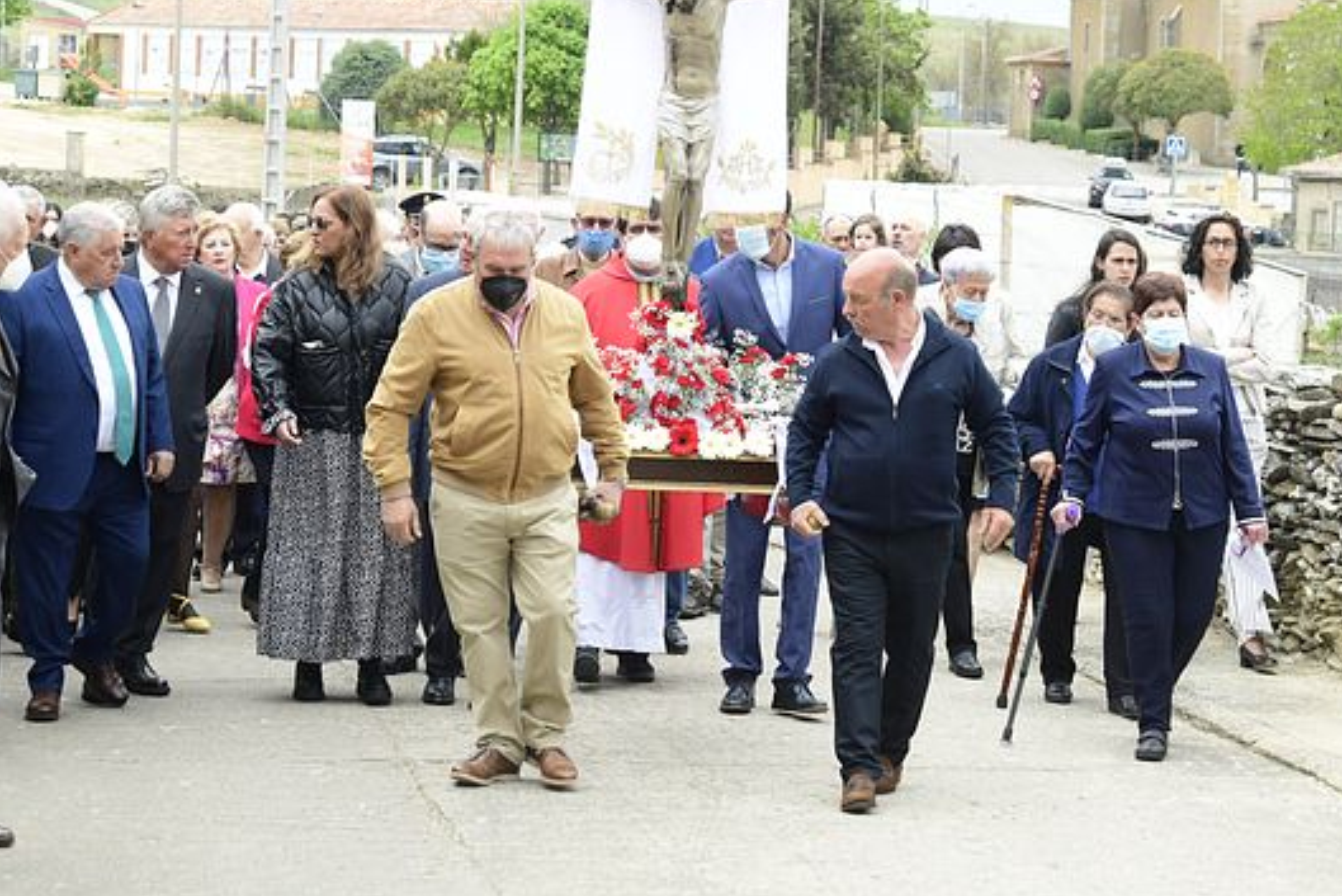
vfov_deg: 13.4
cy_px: 221
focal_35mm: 102
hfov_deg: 20.0
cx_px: 733
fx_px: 3803
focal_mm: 60
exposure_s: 1/250
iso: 320
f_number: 6.3
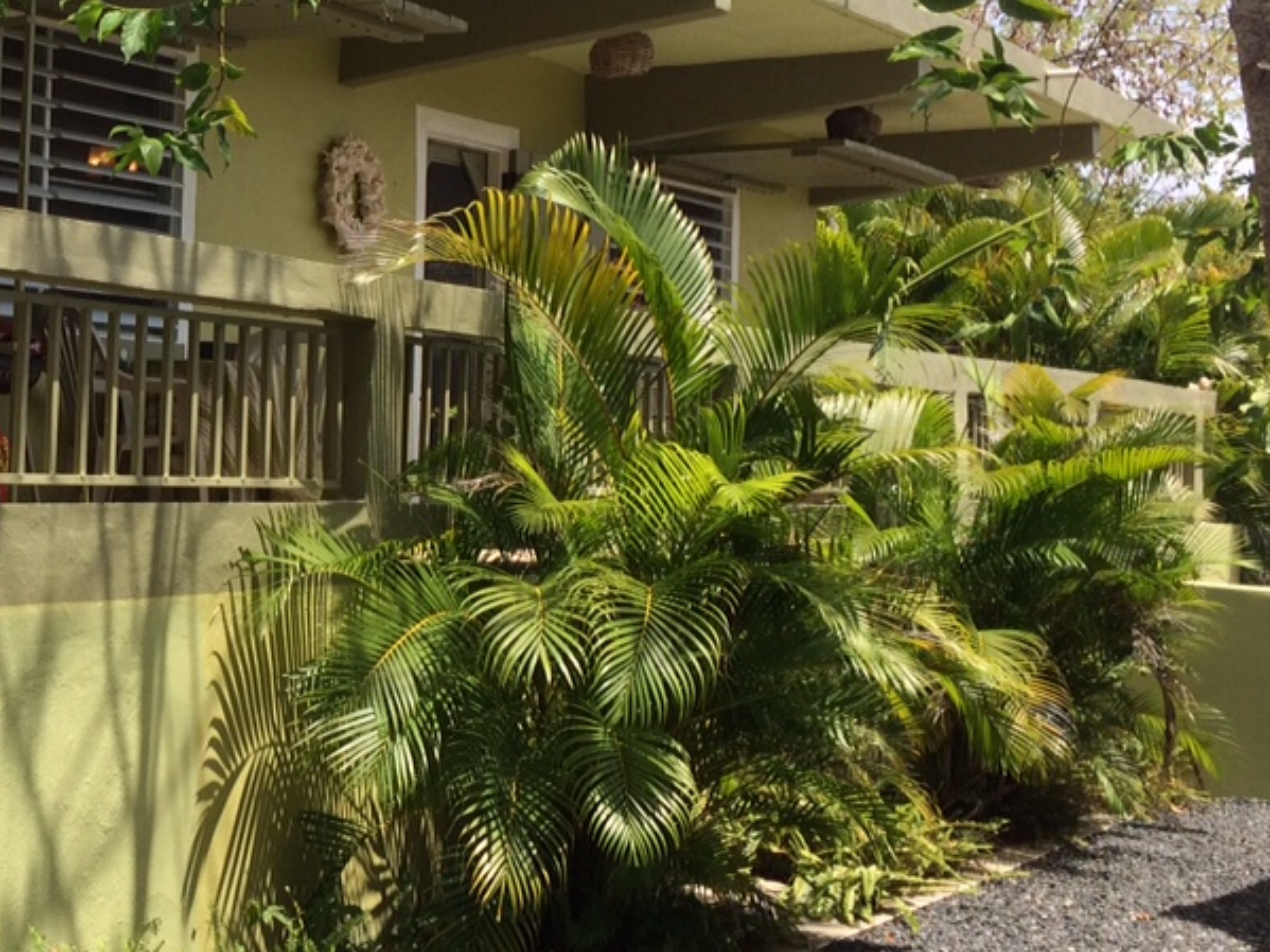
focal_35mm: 62
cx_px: 2
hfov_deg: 29.2
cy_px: 382
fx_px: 2274
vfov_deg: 23.6
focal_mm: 4.15
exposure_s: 1/1466
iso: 32
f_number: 2.2
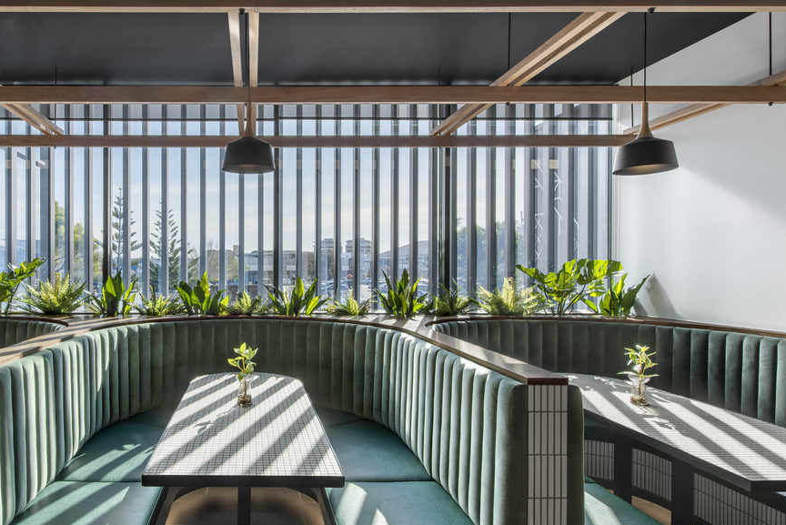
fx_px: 546
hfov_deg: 69.2
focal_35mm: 25
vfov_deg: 51.3
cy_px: 270
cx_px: 253
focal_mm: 18
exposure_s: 1/50
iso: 64
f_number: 11
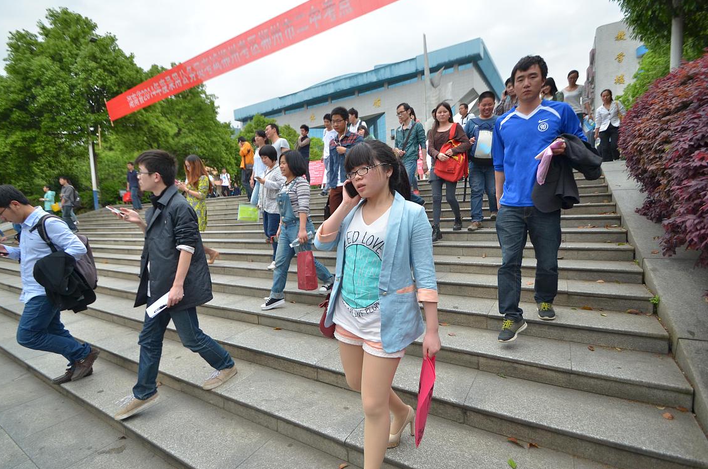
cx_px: 371
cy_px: 235
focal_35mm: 16
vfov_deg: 73.5
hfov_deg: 96.8
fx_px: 314
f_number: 4.5
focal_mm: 10
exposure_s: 1/500
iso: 400
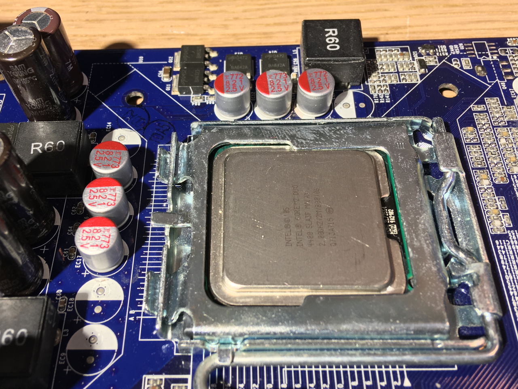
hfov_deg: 61.7
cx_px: 259
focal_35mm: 29
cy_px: 194
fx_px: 434
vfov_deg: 48.2
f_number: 2.2
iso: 25
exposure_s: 1/199
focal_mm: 4.15
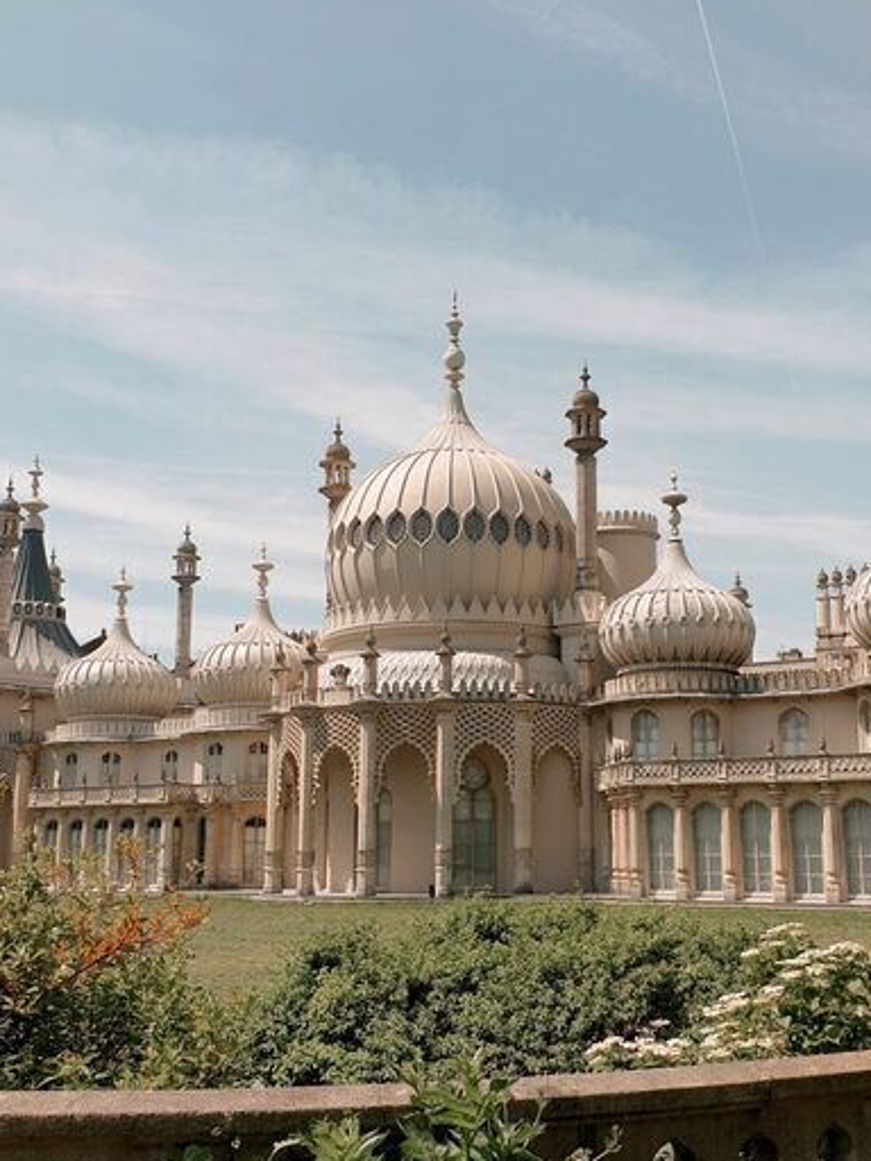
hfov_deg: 36.7
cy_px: 592
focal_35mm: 39
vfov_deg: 47.9
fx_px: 1308
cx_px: 522
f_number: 2.4
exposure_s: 1/1700
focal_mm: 4.3
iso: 50
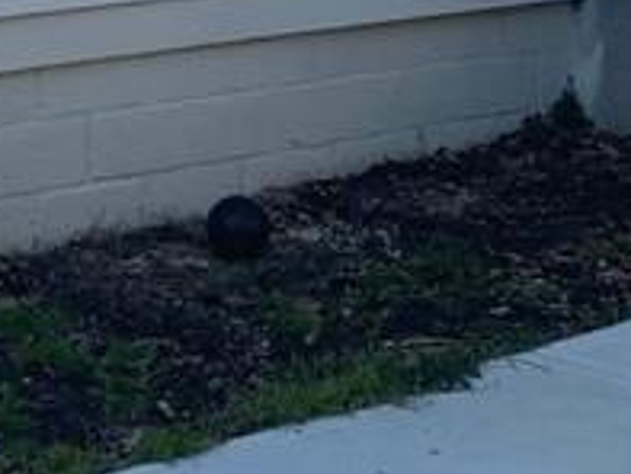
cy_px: -391
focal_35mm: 135
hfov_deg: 14.3
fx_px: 2462
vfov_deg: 10.3
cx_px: -48
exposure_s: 1/706
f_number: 1.8
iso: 25
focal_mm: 4.25
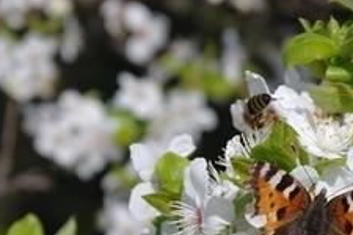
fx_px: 2147
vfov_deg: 6.3
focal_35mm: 219
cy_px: 204
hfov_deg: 9.3
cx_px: 355
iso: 100
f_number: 8
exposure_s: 1/320
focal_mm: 50
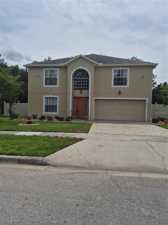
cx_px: 84
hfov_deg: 58.9
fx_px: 149
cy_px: 112
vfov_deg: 73.9
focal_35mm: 23
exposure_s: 1/7696
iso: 40
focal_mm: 5.4
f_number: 1.8
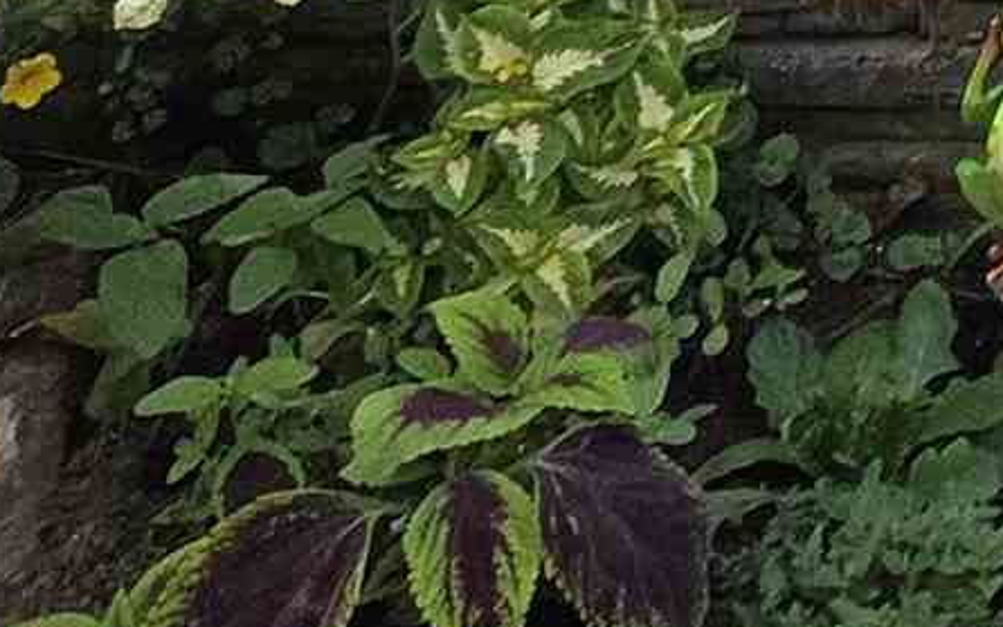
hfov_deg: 16.1
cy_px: -1029
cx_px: 2091
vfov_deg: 10.9
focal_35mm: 95
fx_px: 2597
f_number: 2.2
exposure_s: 1/447
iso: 50
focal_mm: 2.2
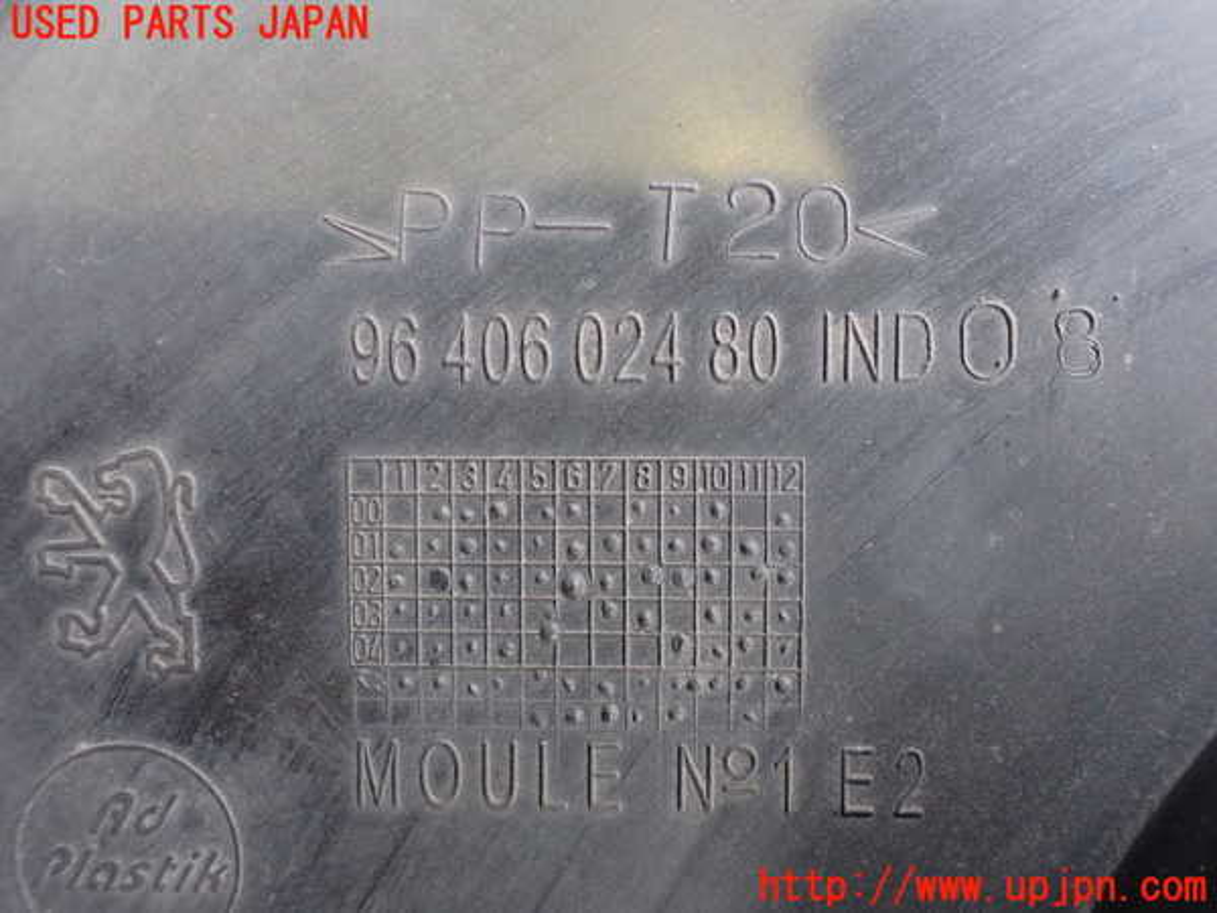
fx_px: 1055
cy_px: 456
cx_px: 608
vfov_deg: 46.8
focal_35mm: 30
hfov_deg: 60.0
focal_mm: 5.4
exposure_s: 1/80
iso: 800
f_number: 2.3
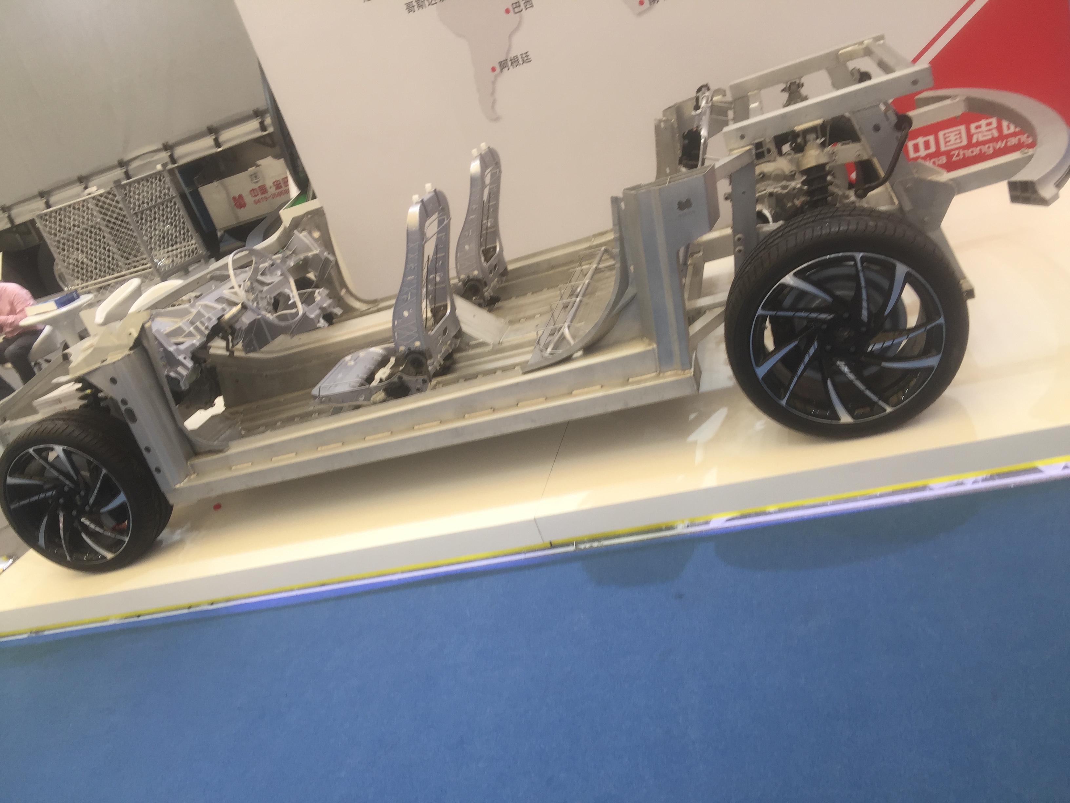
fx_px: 896
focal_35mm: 29
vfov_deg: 48.2
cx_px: 535
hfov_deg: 61.7
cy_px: 402
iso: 32
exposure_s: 1/50
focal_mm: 4.15
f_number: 2.2
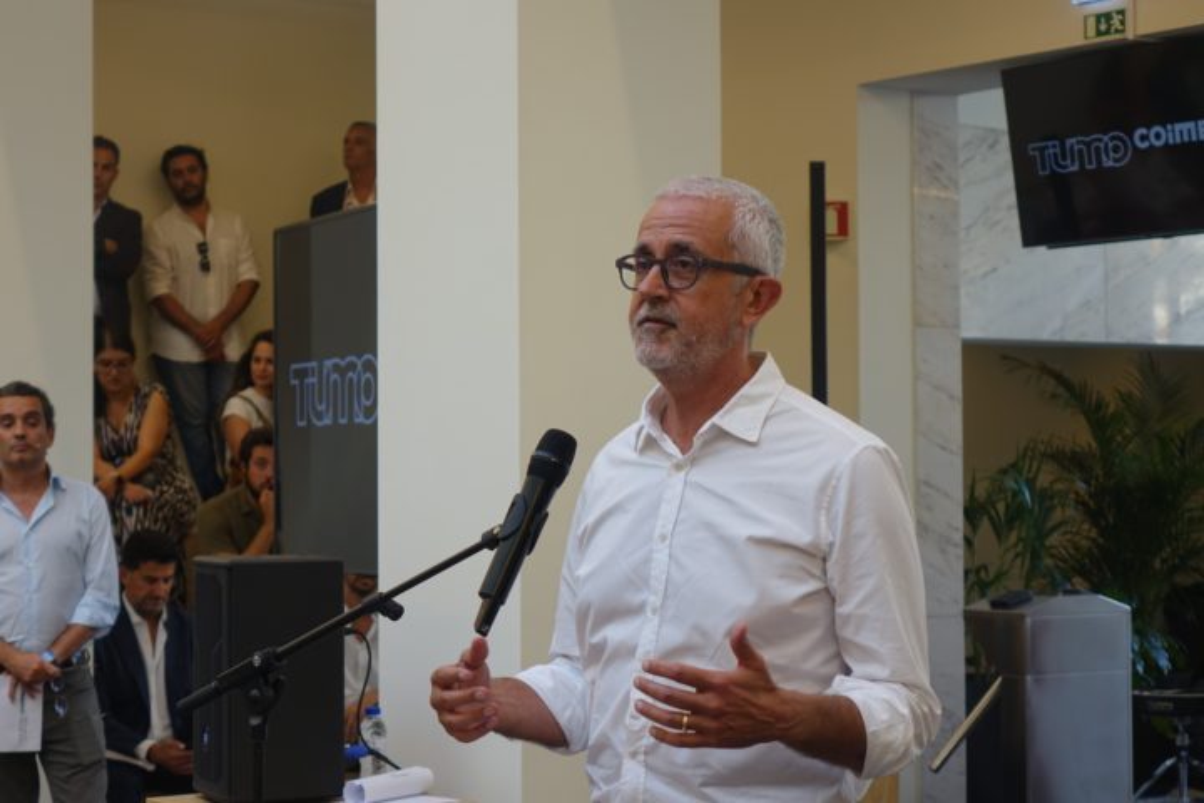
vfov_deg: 17.9
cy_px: 402
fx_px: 2542
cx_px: 602
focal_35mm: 76
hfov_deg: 26.7
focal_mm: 28.02
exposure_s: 1/80
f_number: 2.8
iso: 100
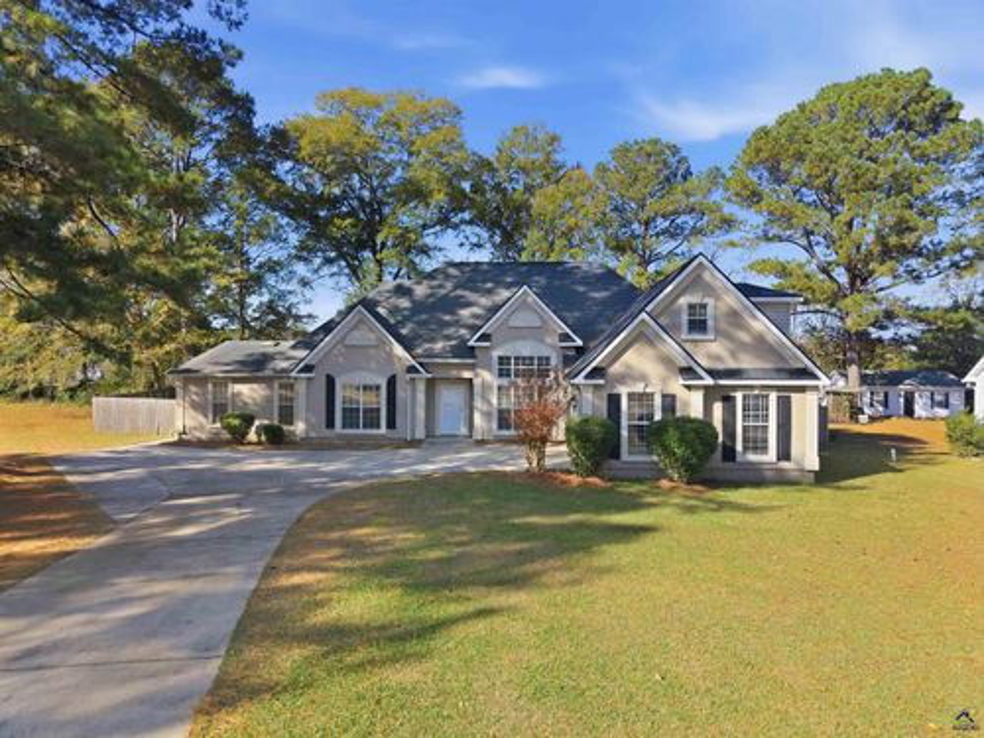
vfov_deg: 56.8
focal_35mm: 24
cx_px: 492
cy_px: 369
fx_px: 682
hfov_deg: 71.6
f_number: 1.8
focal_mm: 8.7
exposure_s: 1/400
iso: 320
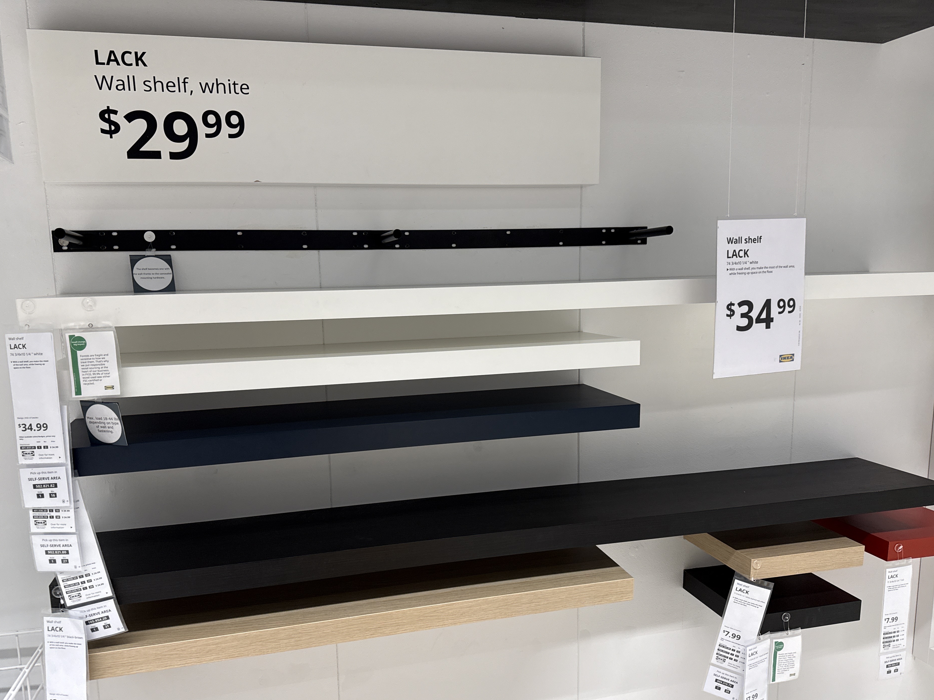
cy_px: 379
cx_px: 453
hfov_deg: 67.3
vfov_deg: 53.0
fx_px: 701
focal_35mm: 26
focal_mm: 6.76
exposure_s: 1/97
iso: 200
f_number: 1.78
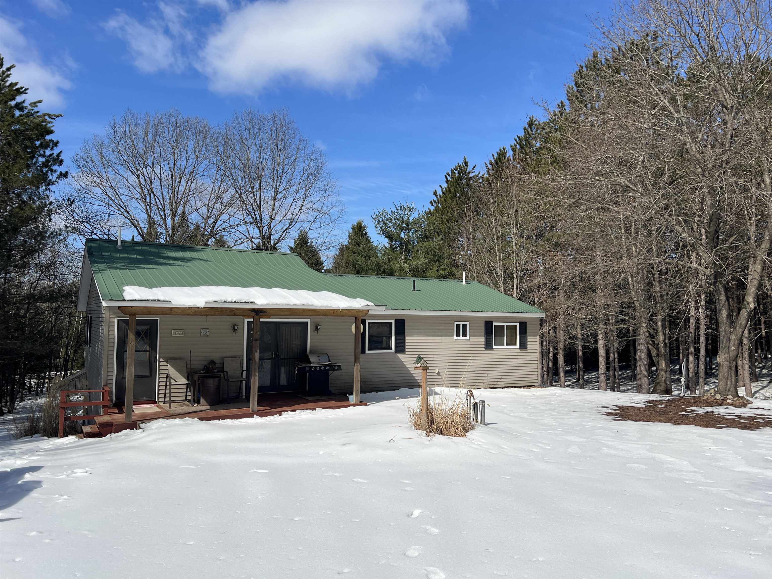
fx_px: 580
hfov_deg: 67.3
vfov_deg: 53.1
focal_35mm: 26
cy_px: 290
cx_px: 386
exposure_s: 1/8000
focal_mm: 5.7
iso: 50
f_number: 1.5
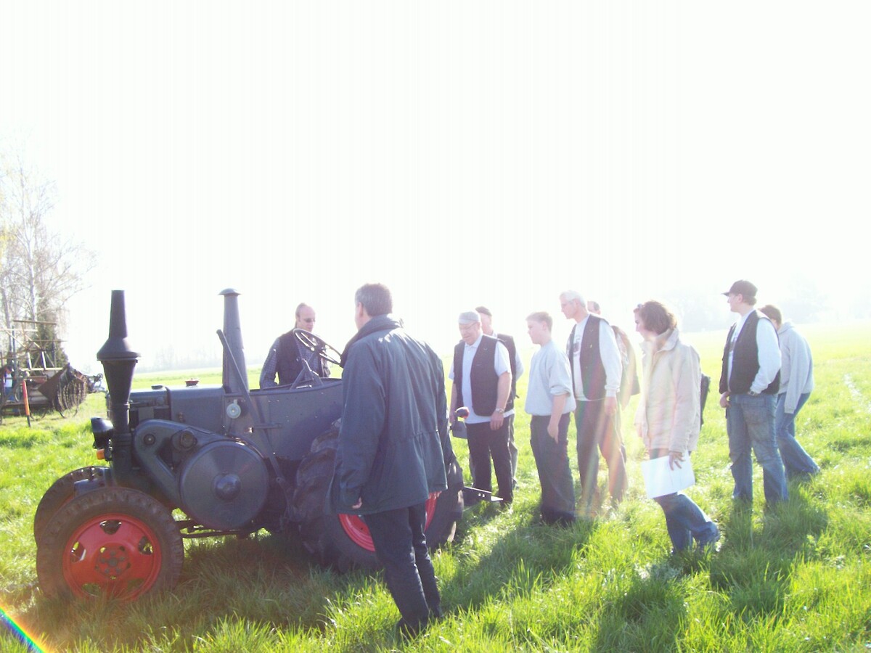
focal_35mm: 34
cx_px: 436
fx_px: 856
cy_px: 326
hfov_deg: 54.0
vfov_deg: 41.8
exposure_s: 1/332
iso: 80
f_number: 2.7
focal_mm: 5.6
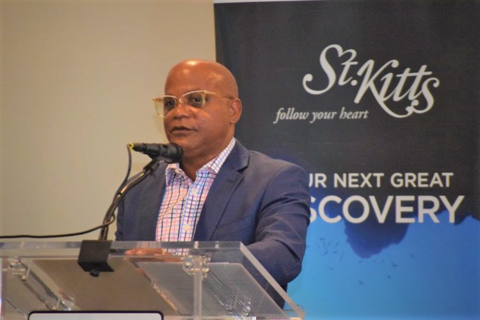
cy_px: 160
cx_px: 240
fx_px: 3500
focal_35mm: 262
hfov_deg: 7.8
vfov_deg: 5.2
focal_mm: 175
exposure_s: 1/160
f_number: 6.3
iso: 3200
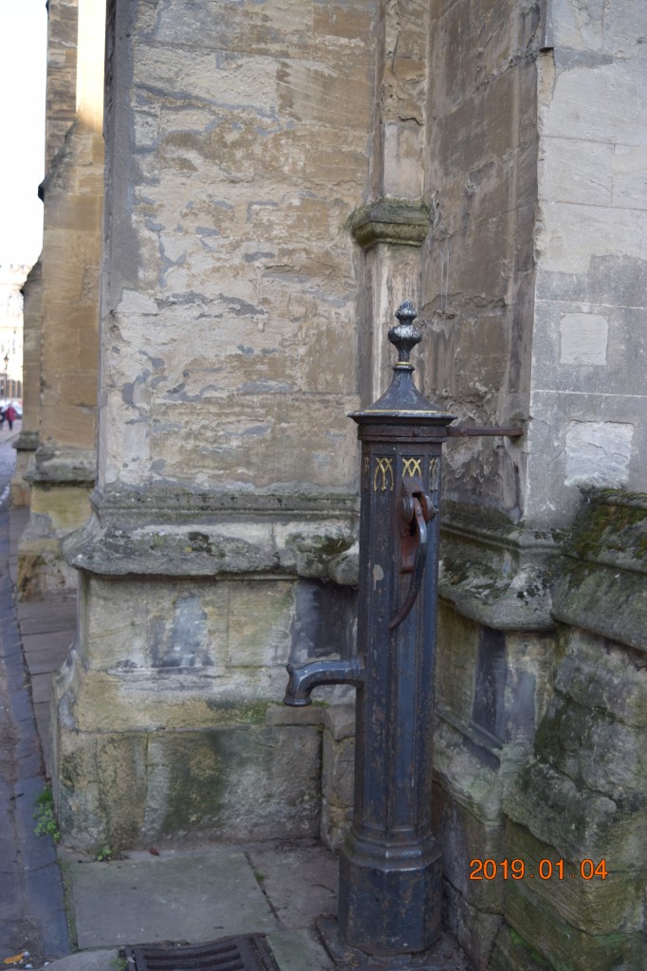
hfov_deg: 30.8
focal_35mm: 44
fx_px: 1173
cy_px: 486
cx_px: 324
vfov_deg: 45.0
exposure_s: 1/160
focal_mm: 29
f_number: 4.2
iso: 200
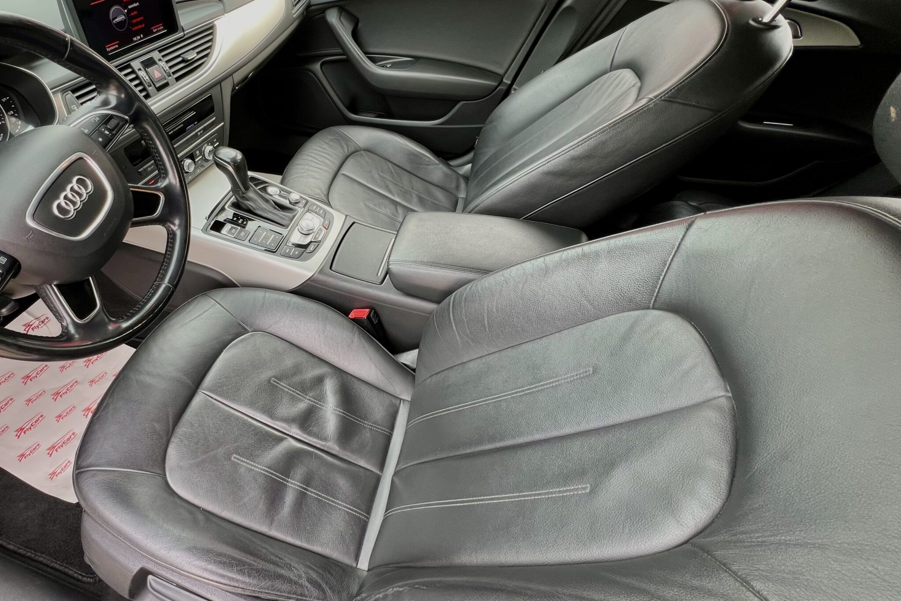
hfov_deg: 91.3
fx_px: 425
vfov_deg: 70.4
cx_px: 335
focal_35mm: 17
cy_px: 310
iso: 64
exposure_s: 1/99
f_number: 1.8
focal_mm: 1.57
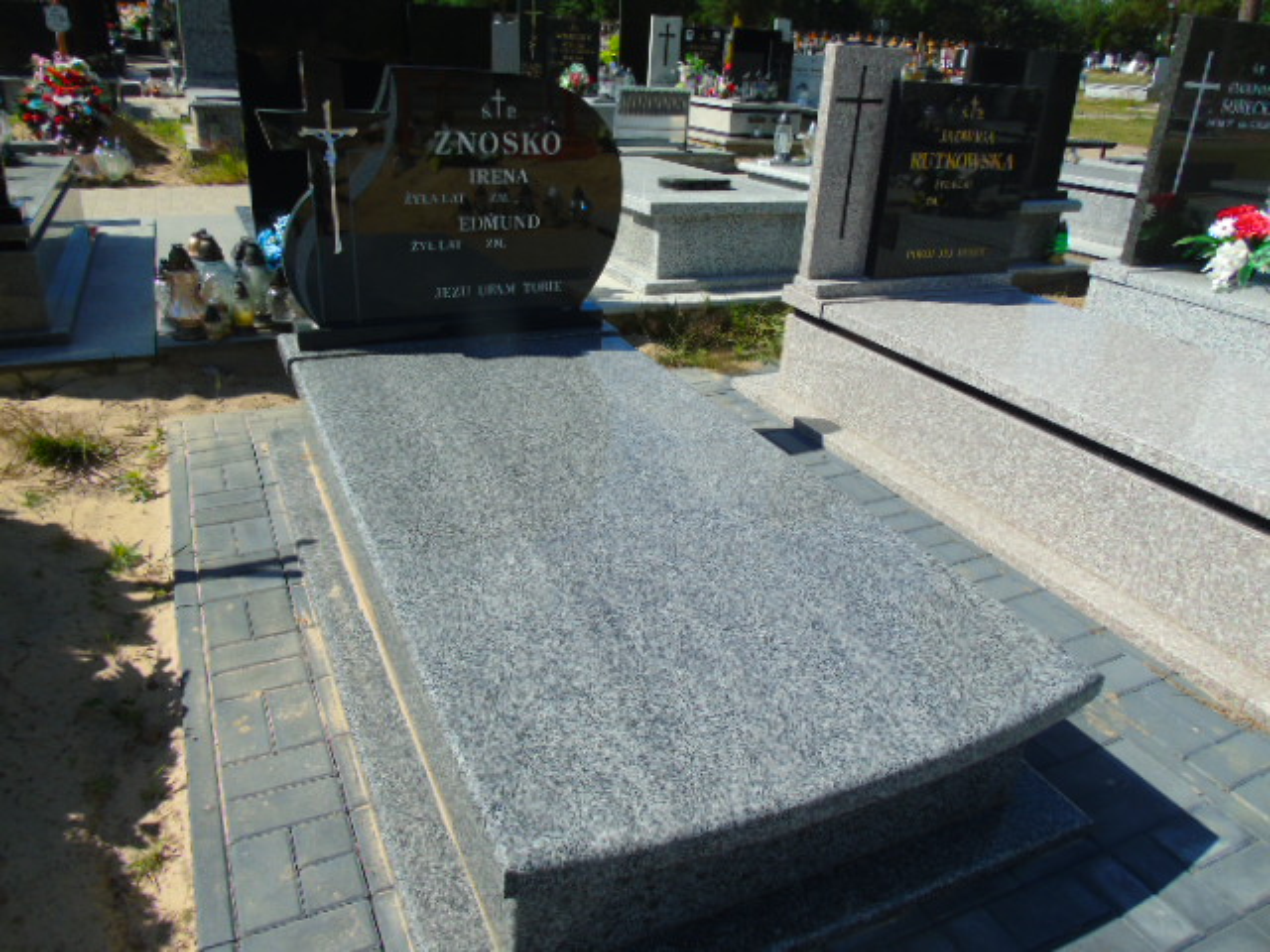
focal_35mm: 25
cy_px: 476
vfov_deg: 54.9
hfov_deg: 69.4
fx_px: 917
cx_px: 635
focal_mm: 4.4
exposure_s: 1/1000
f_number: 3.4
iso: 80
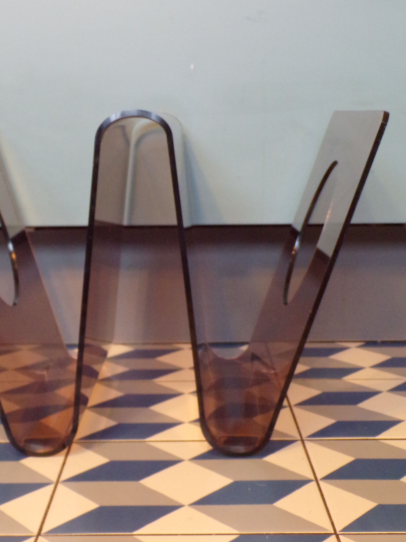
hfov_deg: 24.7
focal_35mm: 59
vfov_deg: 32.6
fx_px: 923
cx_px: 144
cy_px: 230
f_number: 3.4
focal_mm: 7.6
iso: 400
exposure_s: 1/13
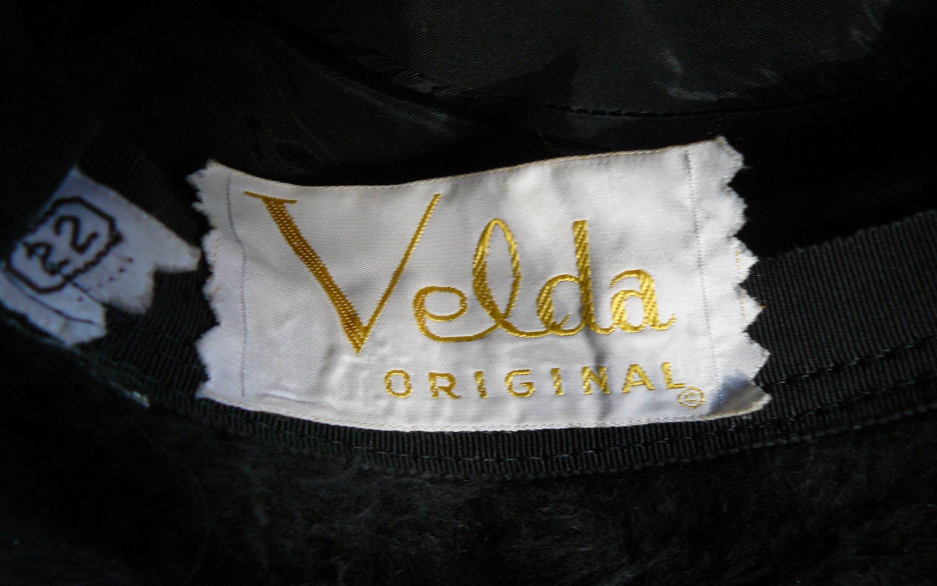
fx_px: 996
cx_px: 463
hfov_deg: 50.4
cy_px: 311
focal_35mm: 39
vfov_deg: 32.7
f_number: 2.8
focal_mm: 6
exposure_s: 1/30
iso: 160
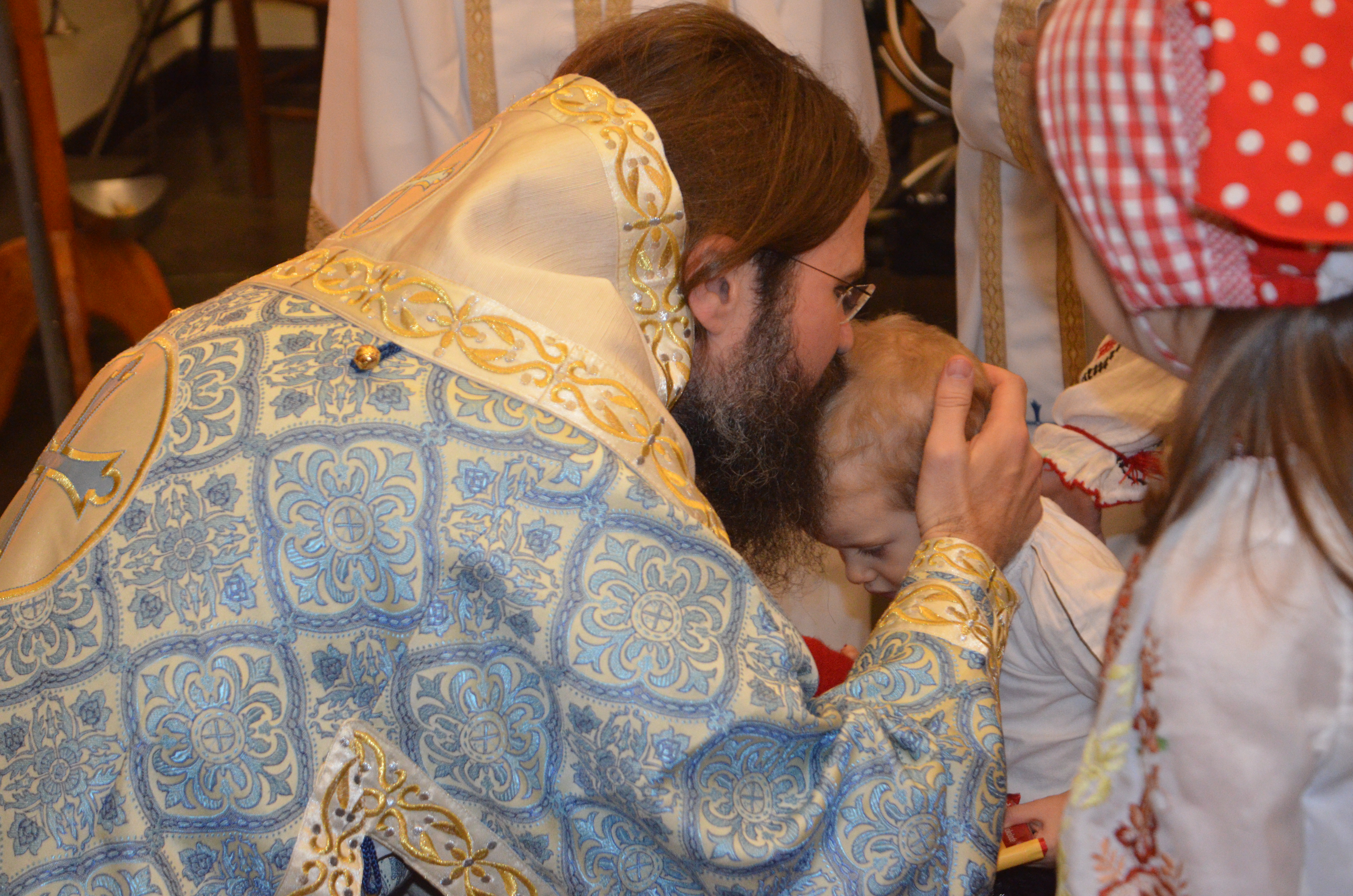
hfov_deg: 30.6
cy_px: 448
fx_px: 2475
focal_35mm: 66
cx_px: 676
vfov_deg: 20.5
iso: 2800
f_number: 4
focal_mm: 44
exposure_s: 1/60
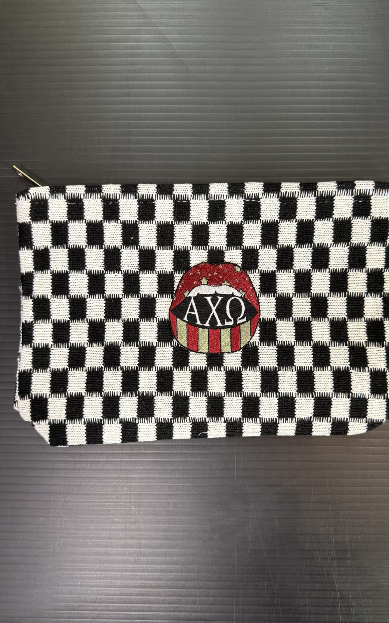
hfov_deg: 44.5
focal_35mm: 28
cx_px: 215
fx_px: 475
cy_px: 325
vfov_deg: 66.4
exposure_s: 1/60
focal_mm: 6.76
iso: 320
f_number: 1.78
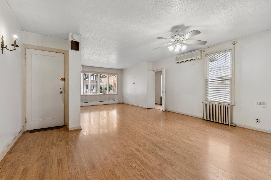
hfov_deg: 100.4
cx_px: 136
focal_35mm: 15
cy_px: 90
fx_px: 113
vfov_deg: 77.3
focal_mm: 15
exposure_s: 1/8
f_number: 14
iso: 640
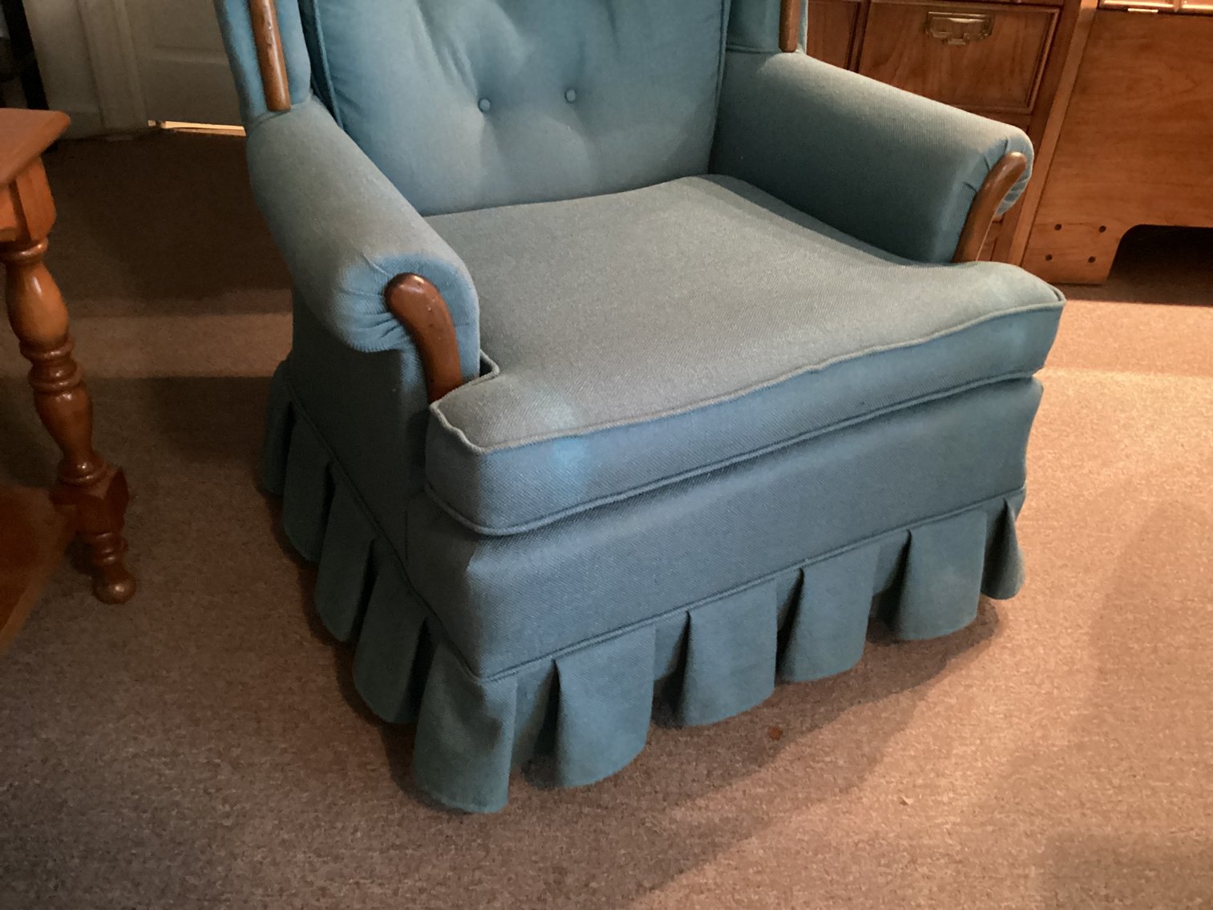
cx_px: 606
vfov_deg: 45.4
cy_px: 455
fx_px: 1086
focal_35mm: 31
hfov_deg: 58.3
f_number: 2.4
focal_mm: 3.3
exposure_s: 1/17
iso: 640
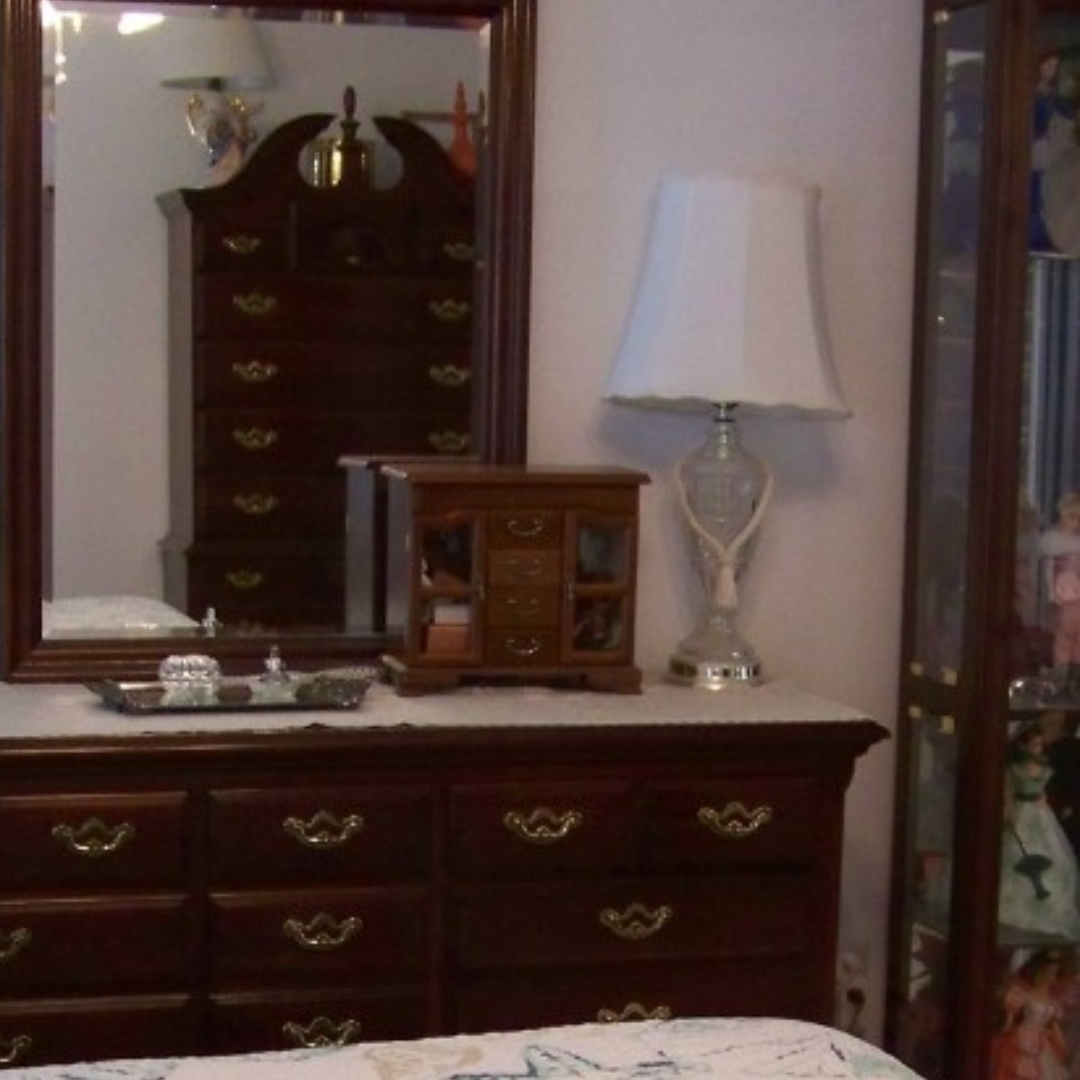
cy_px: 965
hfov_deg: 21.9
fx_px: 2789
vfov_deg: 21.5
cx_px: 493
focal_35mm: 79
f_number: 2.8
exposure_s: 1/30
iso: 200
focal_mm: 5.85
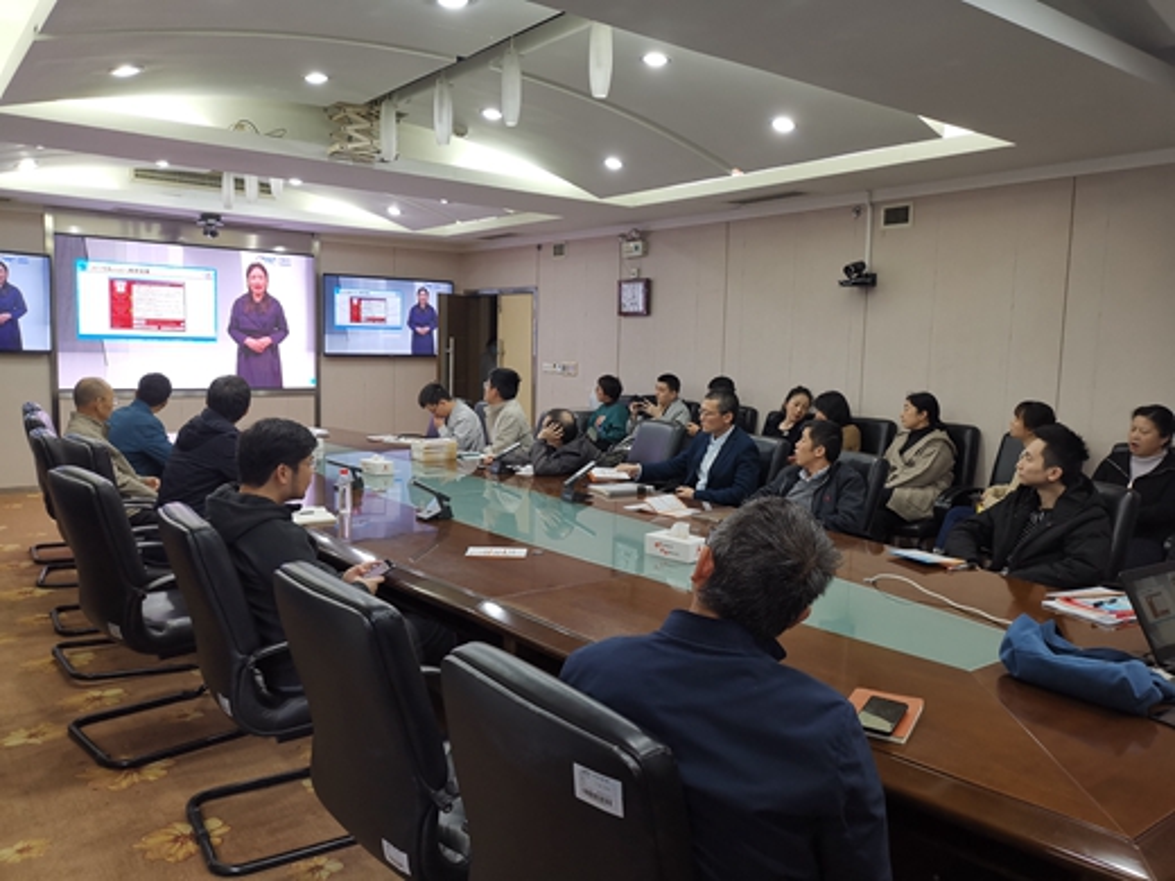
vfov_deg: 51.4
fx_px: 916
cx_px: 588
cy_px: 440
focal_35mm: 27
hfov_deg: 65.3
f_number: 1.8
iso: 100
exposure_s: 1/100
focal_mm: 4.75
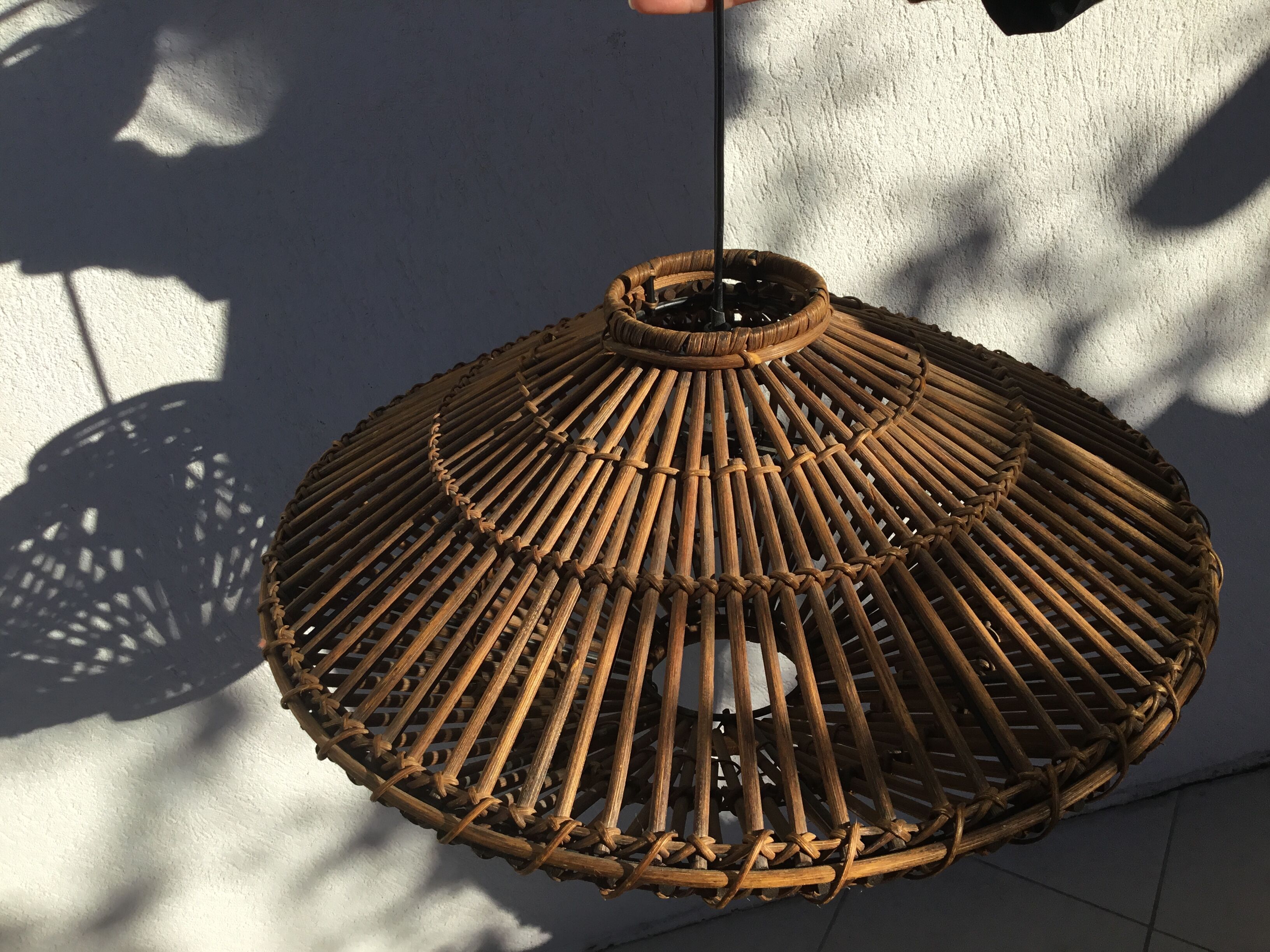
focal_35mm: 31
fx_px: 1137
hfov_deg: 58.4
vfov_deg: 45.4
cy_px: 476
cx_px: 635
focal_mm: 3.3
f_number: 2.4
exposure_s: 1/1253
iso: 25
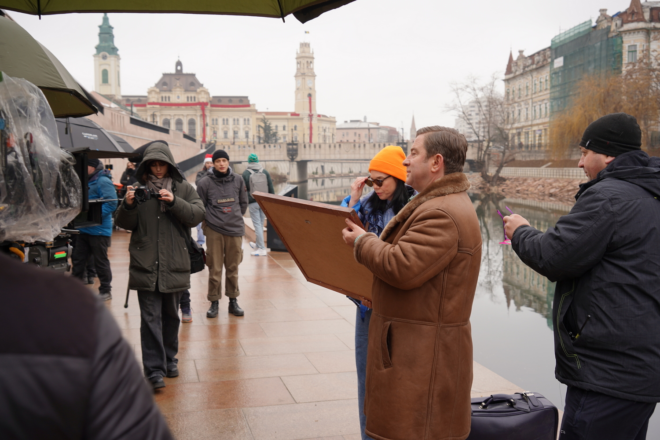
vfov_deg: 36.9
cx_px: 330
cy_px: 220
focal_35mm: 36
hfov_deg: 53.1
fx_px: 660
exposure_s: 1/80
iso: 100
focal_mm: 36
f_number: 5.6
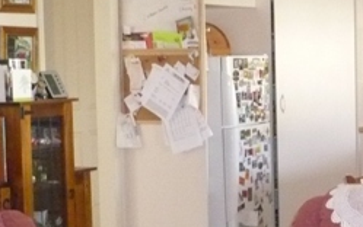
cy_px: 147
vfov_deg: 11.0
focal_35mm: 119
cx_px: 437
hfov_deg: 16.8
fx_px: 1178
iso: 500
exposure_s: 1/30
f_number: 2.8
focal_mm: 5.8
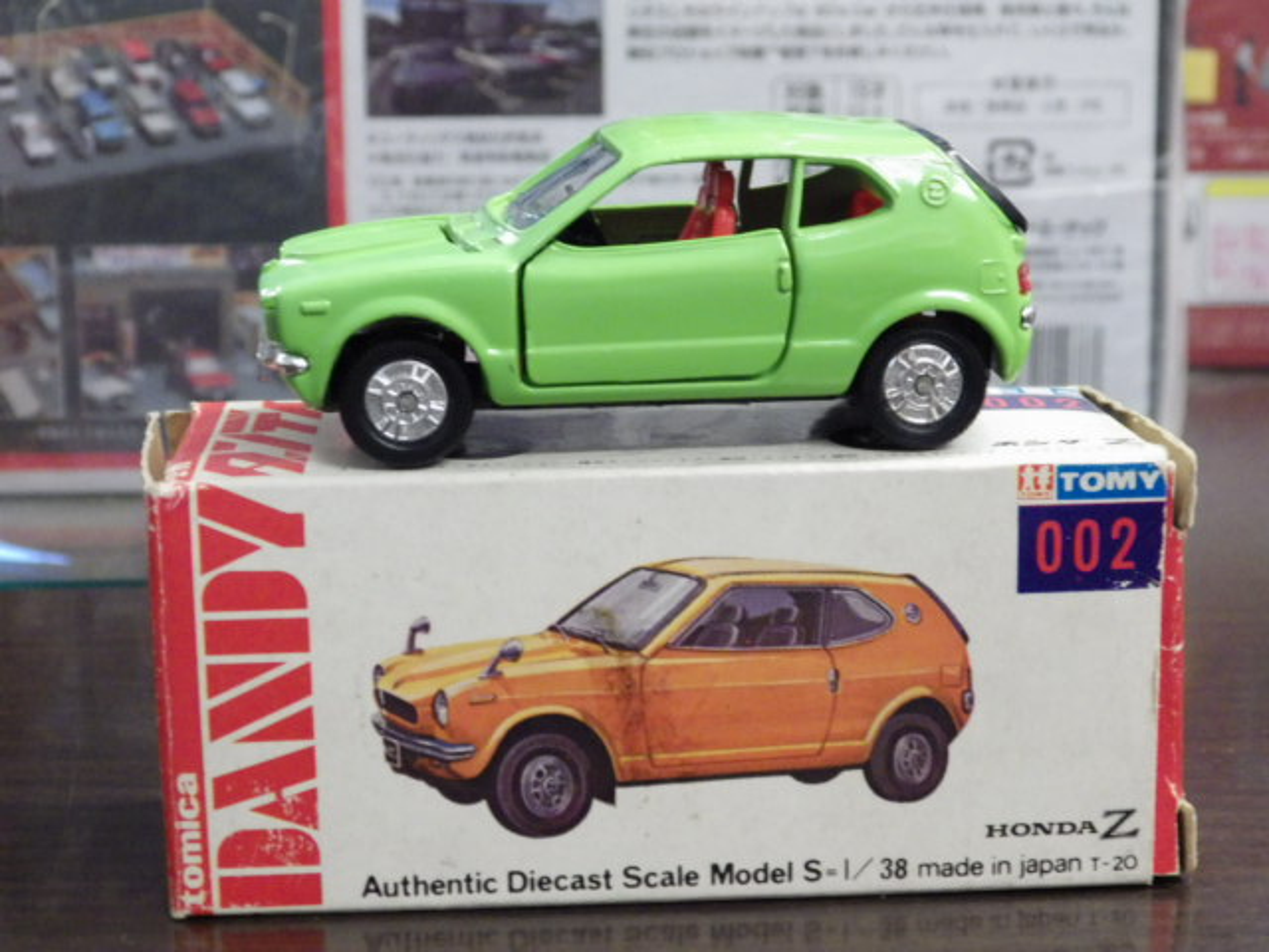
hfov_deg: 27.4
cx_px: 634
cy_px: 476
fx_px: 2603
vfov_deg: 20.7
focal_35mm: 71
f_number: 4.2
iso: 800
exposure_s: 1/25
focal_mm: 12.8
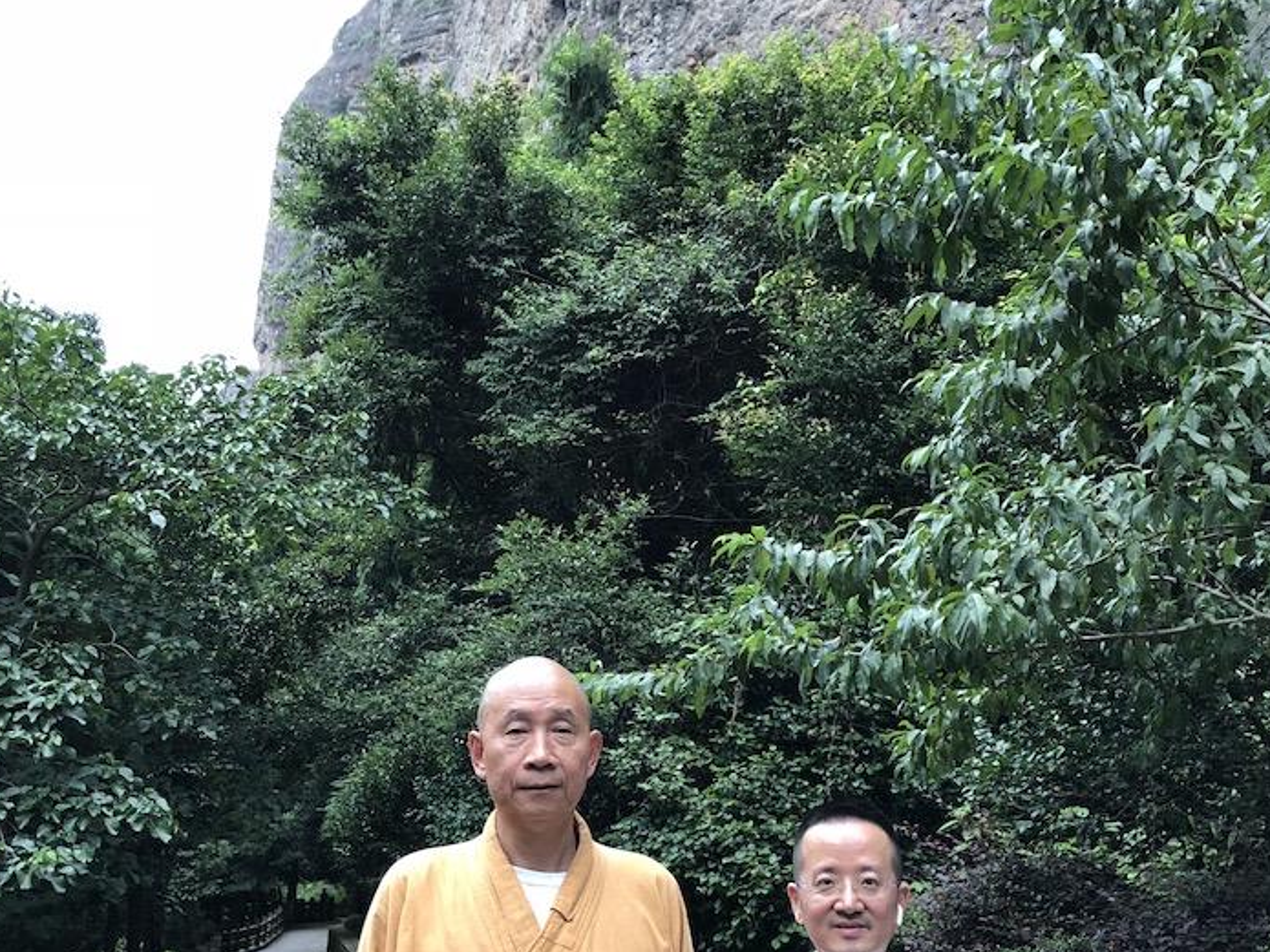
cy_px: 696
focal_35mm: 43
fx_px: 1577
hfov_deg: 43.9
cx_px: 630
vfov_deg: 33.0
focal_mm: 3.99
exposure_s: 1/24
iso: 40
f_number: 1.8
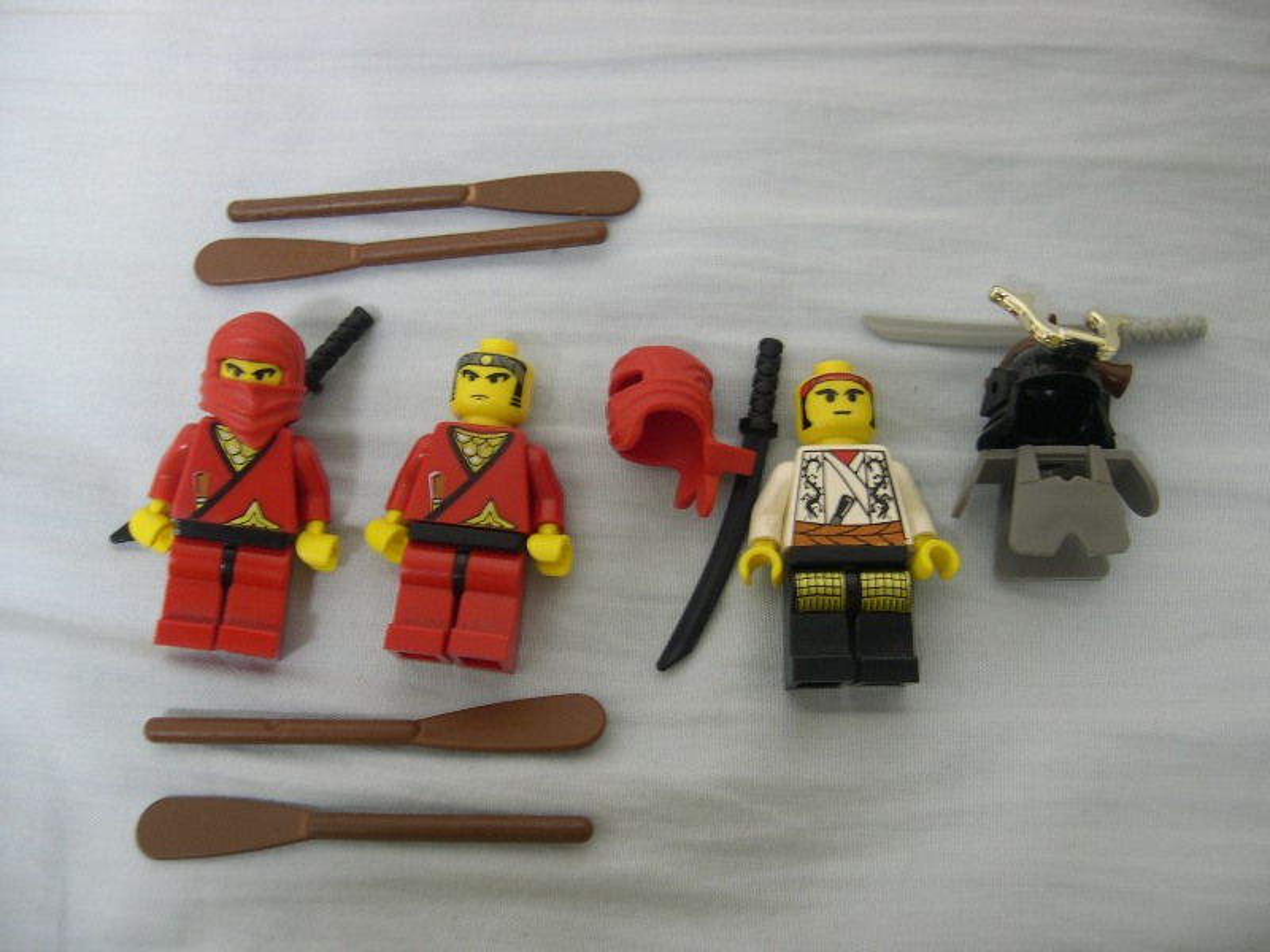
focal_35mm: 38
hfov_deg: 49.0
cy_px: 476
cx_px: 635
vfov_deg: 37.7
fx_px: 1394
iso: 100
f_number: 2.8
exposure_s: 1/6.7
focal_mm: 8
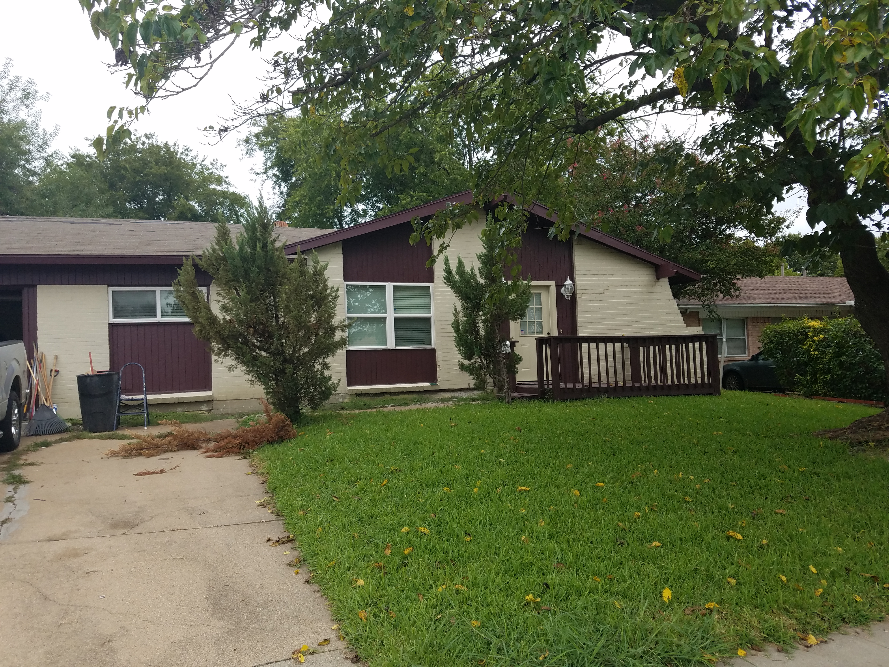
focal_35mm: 26
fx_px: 668
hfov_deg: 67.3
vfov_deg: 53.1
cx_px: 444
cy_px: 334
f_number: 1.7
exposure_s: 1/1404
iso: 50
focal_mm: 4.2
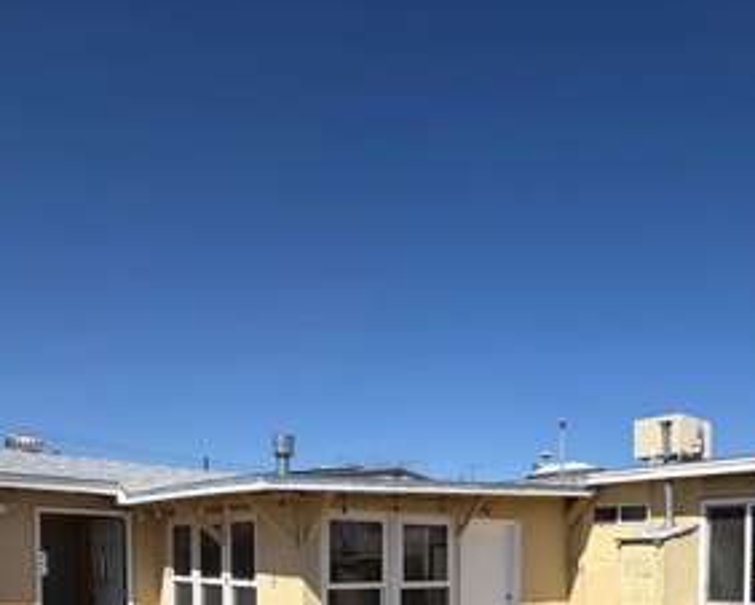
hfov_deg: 54.1
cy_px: 589
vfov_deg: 41.7
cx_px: 578
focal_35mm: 31
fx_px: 693
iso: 20
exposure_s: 1/1259
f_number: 2.2
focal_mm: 2.22
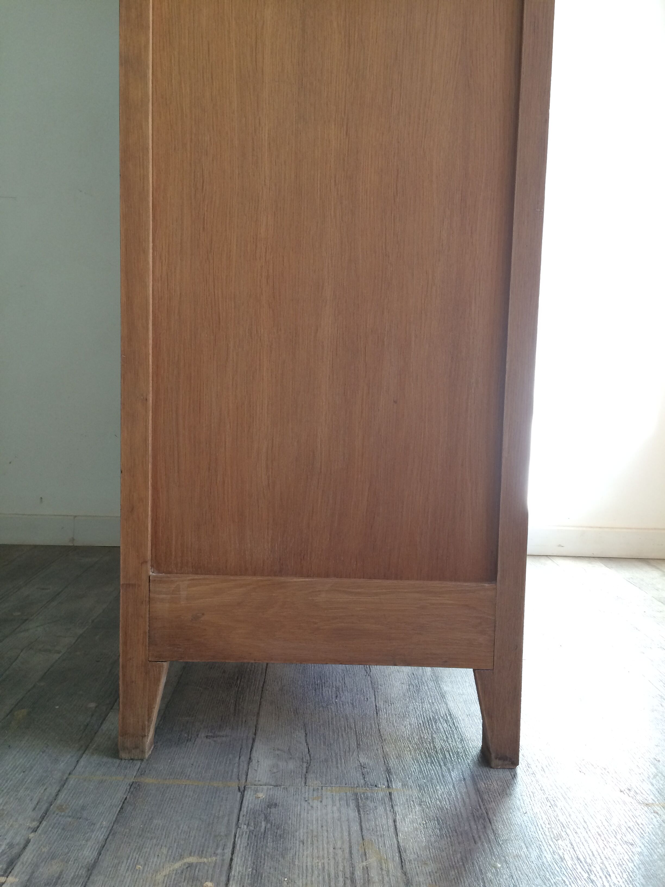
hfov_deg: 48.2
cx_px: 332
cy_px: 444
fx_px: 743
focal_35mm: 29
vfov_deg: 61.7
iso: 64
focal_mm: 4.15
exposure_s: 1/33
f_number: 2.2
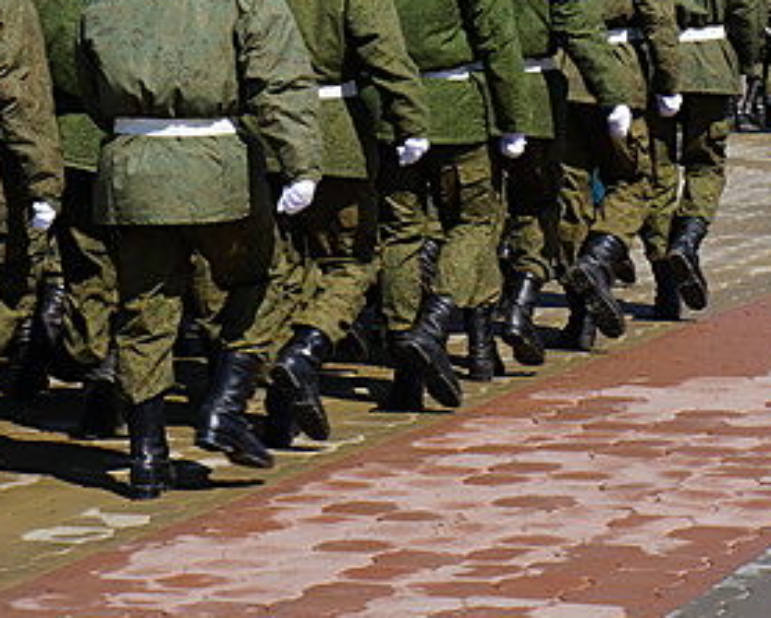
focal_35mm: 178
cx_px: 455
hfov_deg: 10.8
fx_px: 4068
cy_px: 108
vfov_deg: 8.7
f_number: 11
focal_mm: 55
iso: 100
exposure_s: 1/160
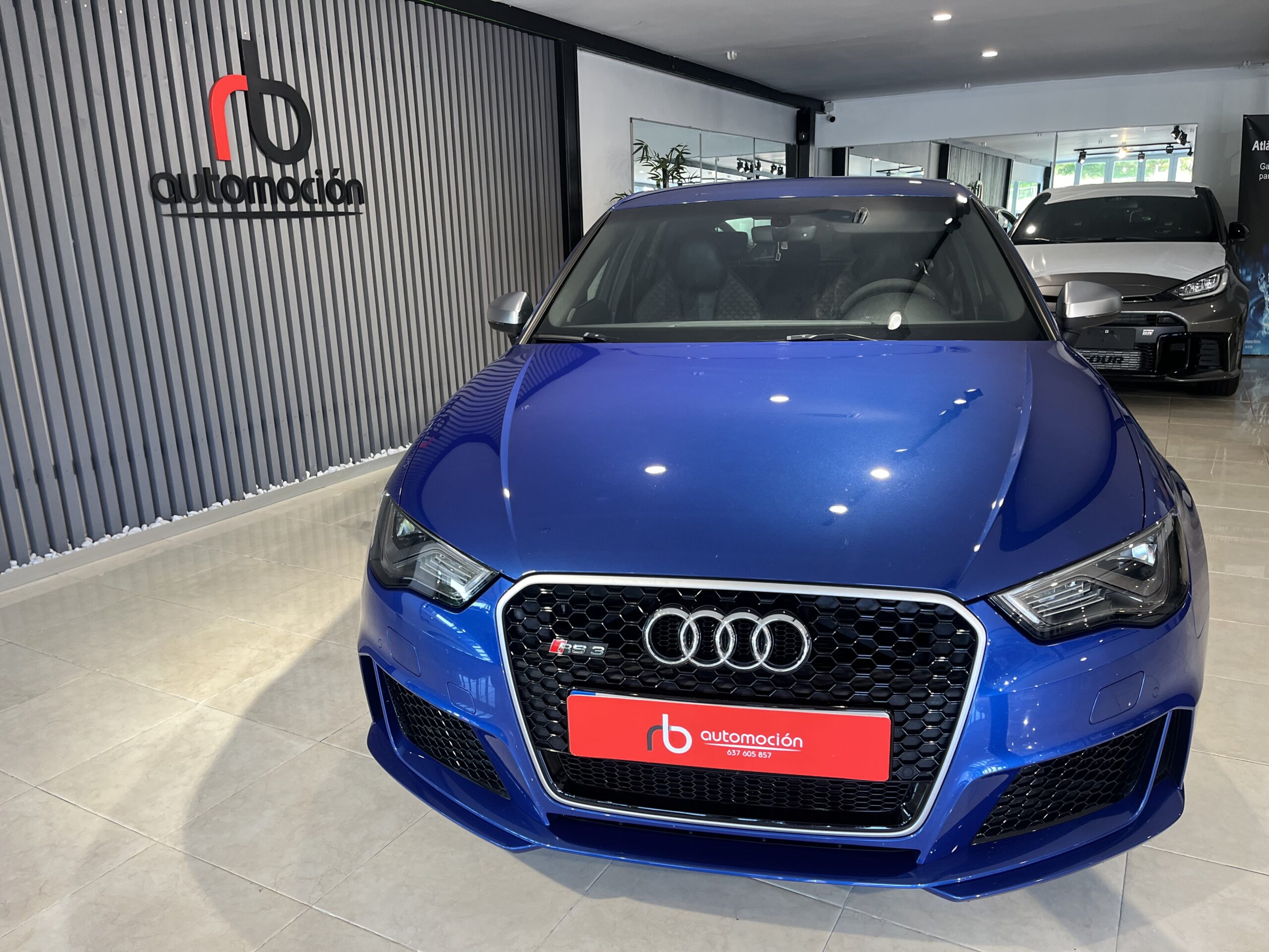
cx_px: 634
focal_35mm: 26
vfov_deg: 53.1
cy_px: 476
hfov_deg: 67.3
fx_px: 953
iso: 125
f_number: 1.6
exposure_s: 1/100
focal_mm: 5.1
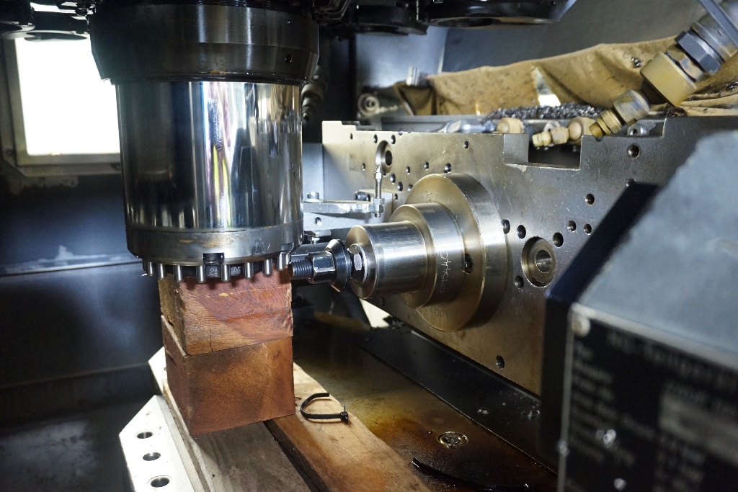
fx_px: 615
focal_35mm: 30
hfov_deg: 61.9
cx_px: 369
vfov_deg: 43.6
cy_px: 246
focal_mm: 20
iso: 3200
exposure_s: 1/8
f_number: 4
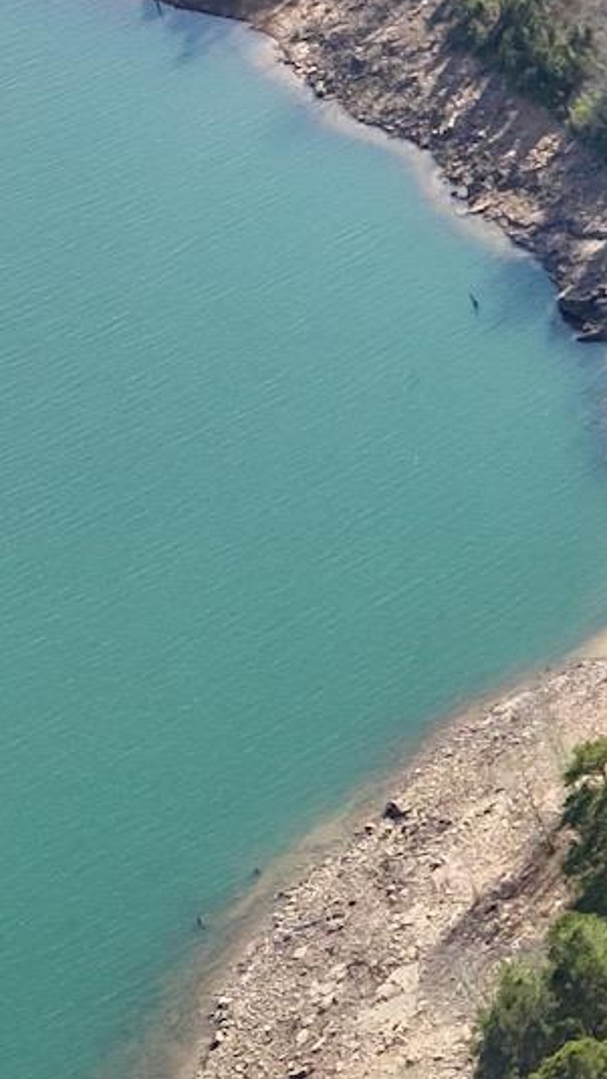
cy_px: 349
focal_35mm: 100
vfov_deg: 21.3
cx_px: 1855
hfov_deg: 9.4
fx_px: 2861
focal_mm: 4.4
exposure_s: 1/500
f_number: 2.8
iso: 100
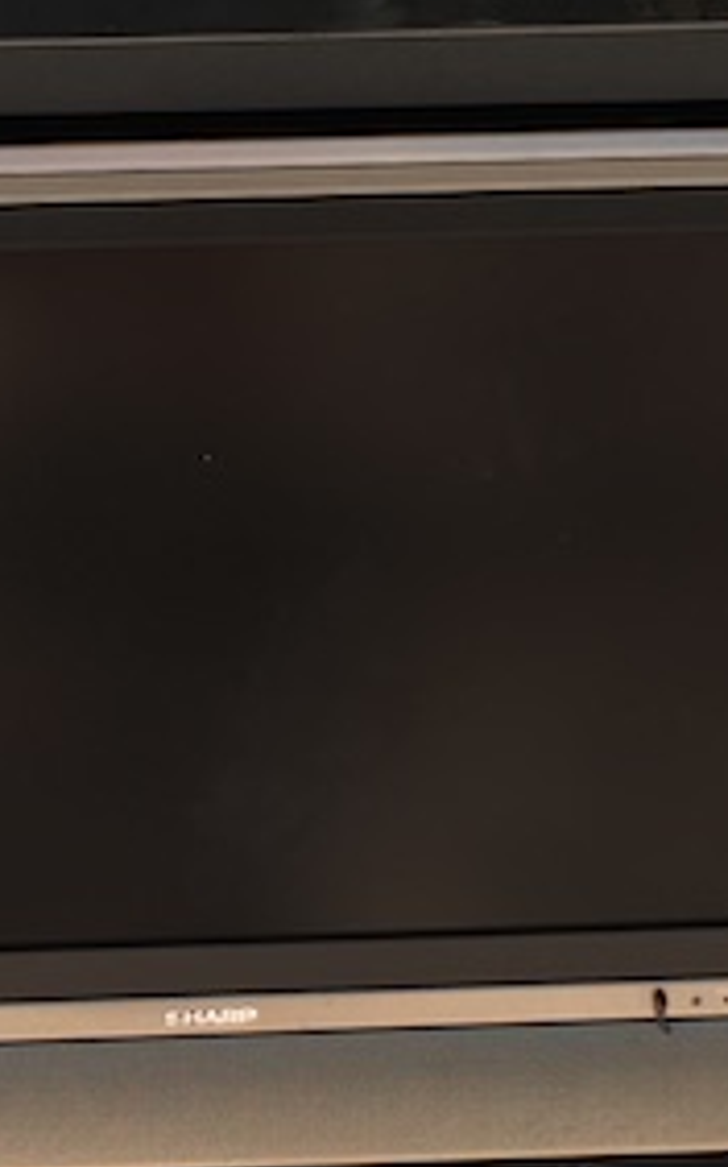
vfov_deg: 19.1
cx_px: 277
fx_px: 3464
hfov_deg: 12.0
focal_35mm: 109
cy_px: 517
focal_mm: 4.15
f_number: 2.2
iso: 25
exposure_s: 1/262
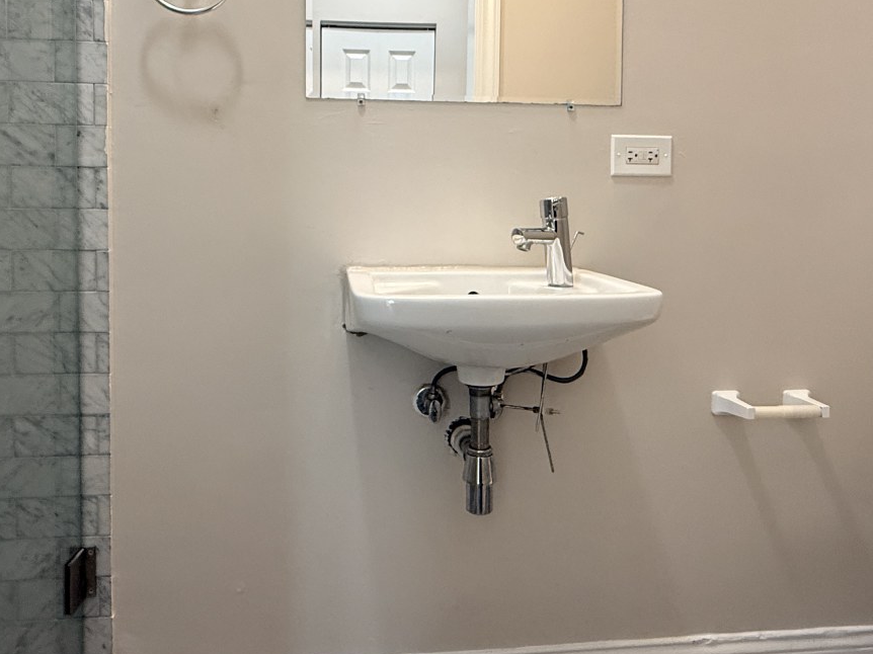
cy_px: 255
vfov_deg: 52.6
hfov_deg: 67.3
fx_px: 656
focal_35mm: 26
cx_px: 411
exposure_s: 1/60
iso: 250
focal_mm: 2.22
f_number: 2.2
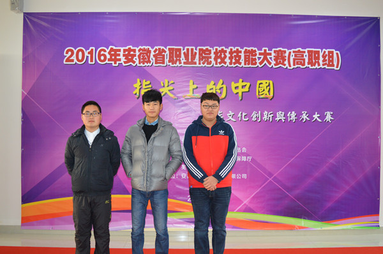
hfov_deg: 55.2
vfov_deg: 38.2
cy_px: 127
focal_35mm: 34
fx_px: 366
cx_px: 192
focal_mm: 23
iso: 720
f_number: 3.8
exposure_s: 1/60
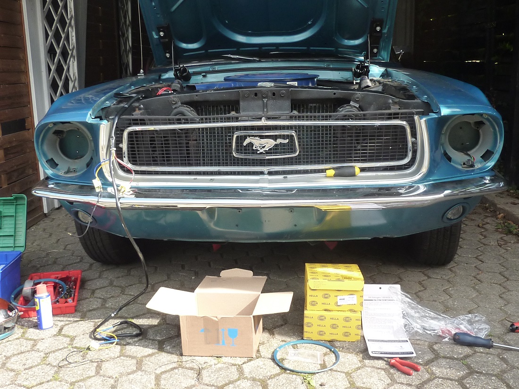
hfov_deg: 49.0
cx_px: 260
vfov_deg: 37.7
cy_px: 194
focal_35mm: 38
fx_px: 570
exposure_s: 1/125
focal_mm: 4.4
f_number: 3.5
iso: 125
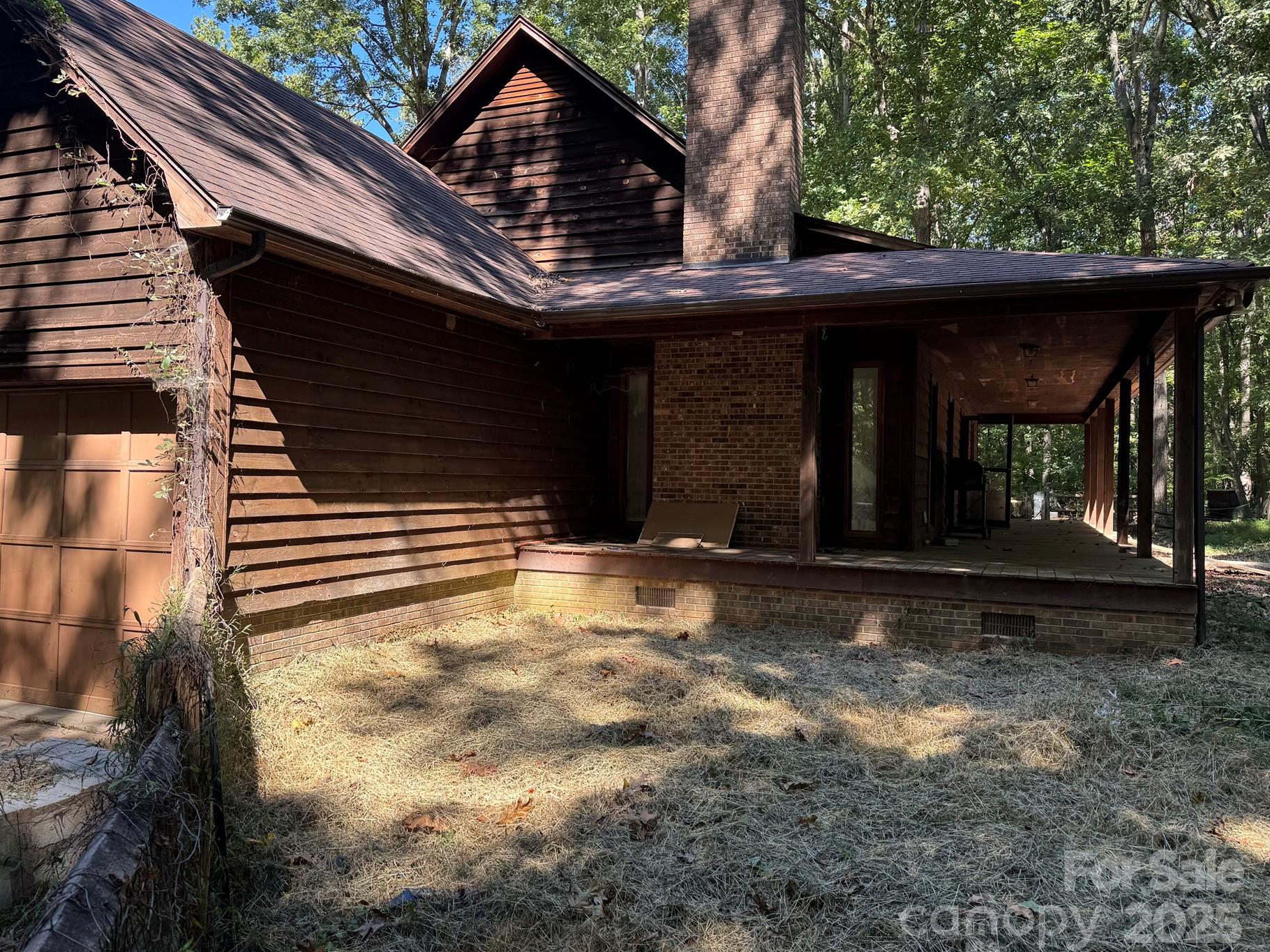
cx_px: 580
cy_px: 446
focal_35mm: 27
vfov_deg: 51.3
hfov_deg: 65.2
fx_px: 991
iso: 80
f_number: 1.78
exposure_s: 1/412
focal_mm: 6.76
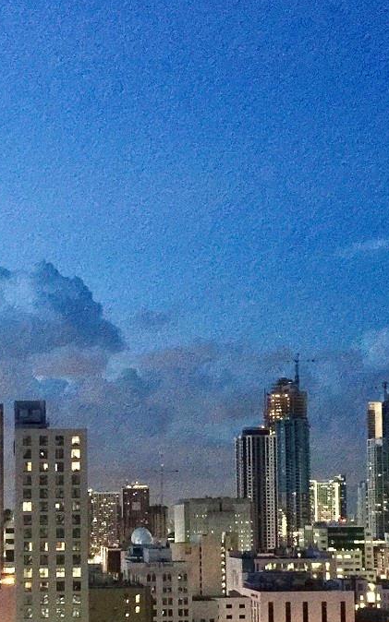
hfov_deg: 17.8
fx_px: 1239
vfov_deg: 27.9
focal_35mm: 73
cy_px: 446
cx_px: 105
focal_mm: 4.15
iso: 125
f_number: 2.2
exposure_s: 1/4
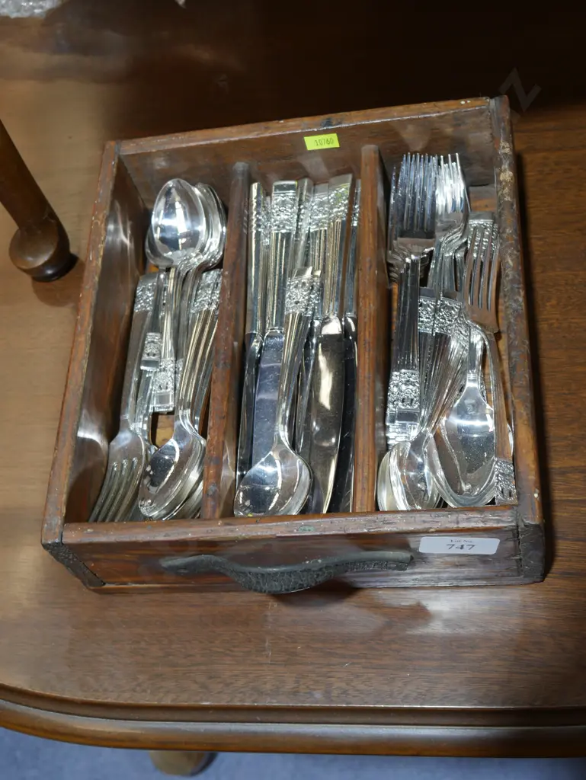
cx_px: 293
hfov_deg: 29.1
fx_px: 1128
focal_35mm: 50
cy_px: 390
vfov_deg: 38.2
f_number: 5.3
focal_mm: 25
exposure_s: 1/60
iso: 500
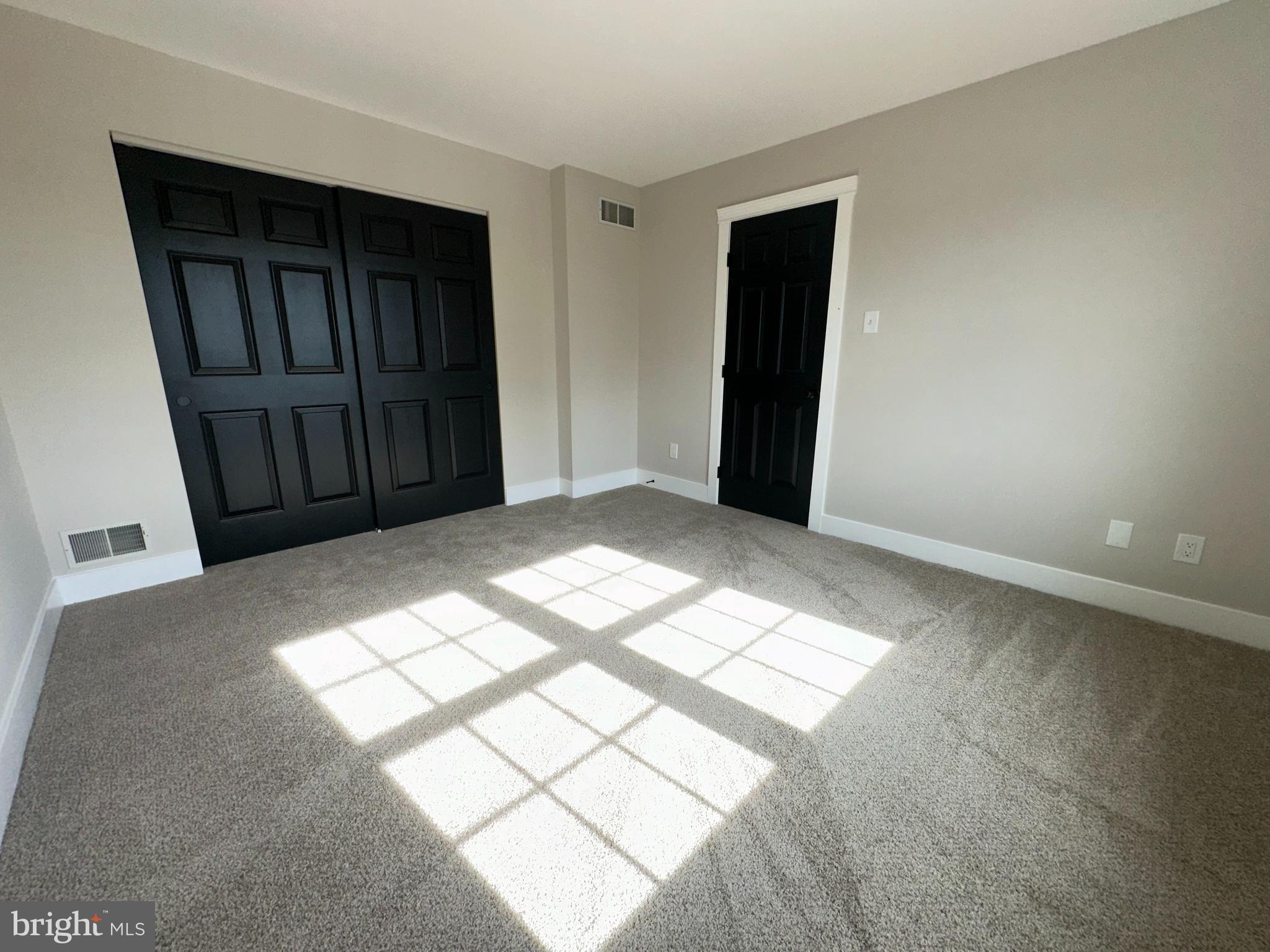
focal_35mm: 14
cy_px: 476
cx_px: 635
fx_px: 514
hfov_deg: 102.1
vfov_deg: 85.7
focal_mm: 2.22
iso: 40
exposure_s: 1/122
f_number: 2.2
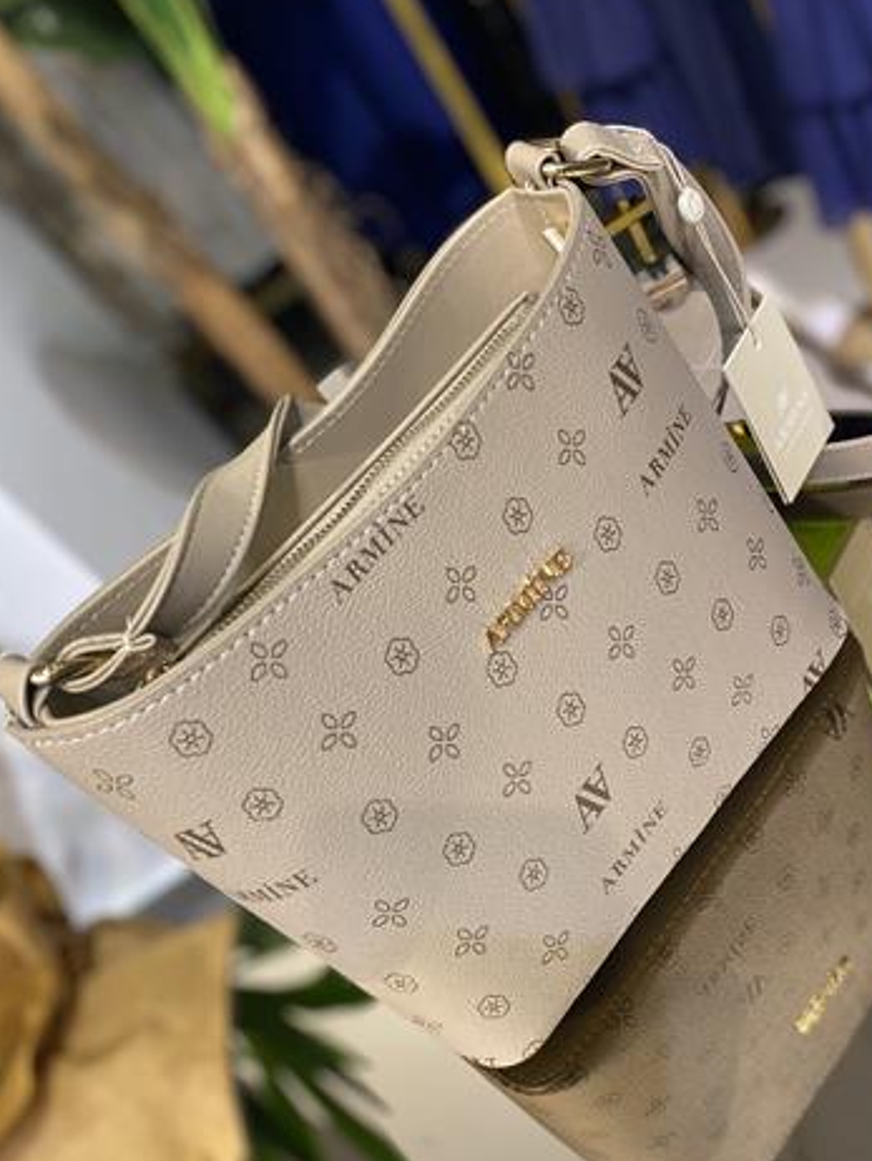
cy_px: 559
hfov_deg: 46.8
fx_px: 1007
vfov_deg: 59.9
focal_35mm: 30
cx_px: 445
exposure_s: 1/100
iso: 125
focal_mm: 4.25
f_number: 1.8
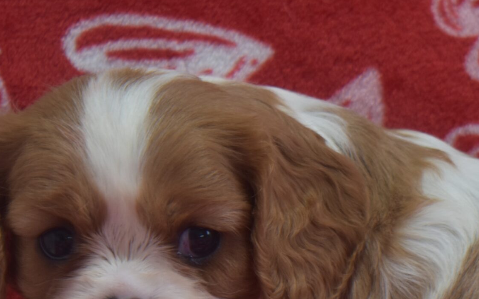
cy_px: 325
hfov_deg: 11.0
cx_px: 317
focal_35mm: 191
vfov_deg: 6.8
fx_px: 2496
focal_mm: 55
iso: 400
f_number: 5.6
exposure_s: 1/60
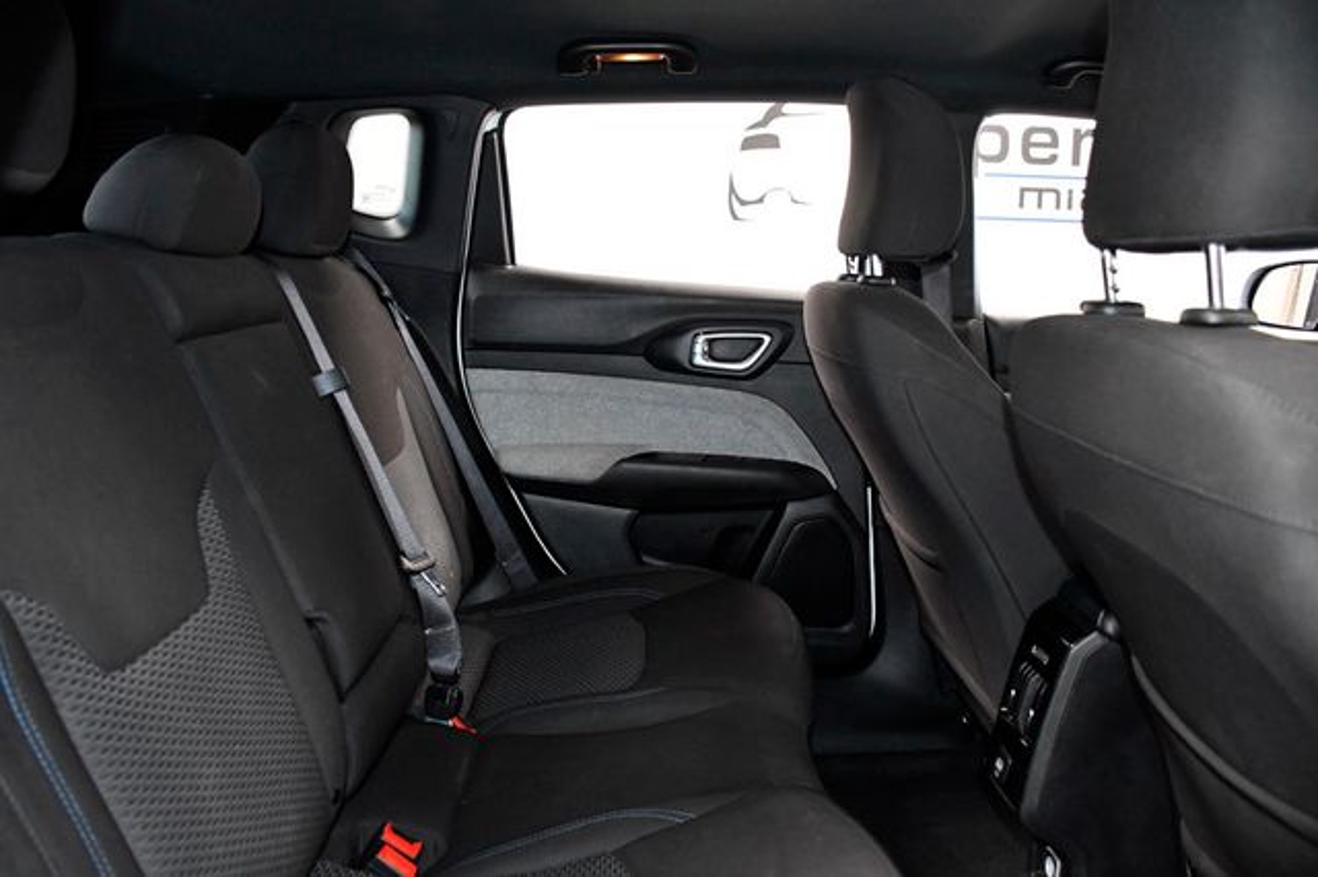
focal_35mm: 27
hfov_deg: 67.4
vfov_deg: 47.9
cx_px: 659
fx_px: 988
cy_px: 438
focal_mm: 18
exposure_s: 1/125
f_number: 4.5
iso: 2500
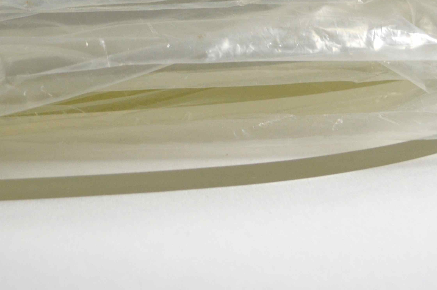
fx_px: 1176
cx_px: 222
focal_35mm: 97
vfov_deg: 13.7
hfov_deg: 21.0
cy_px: -40
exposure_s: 1/50
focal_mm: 24
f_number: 4
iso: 400
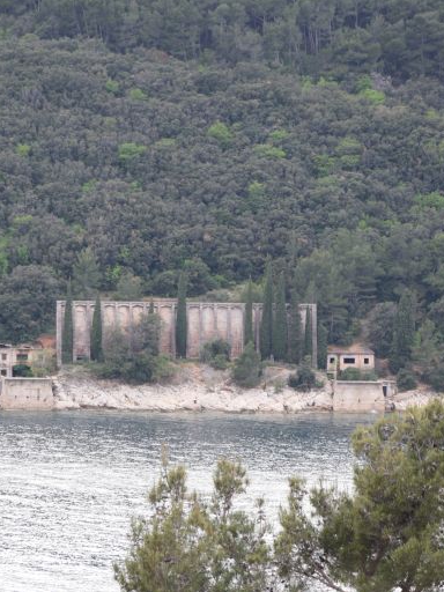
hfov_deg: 6.3
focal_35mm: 237
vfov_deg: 8.4
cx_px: 236
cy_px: 287
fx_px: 4049
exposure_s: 1/200
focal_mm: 105
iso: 400
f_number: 7.1
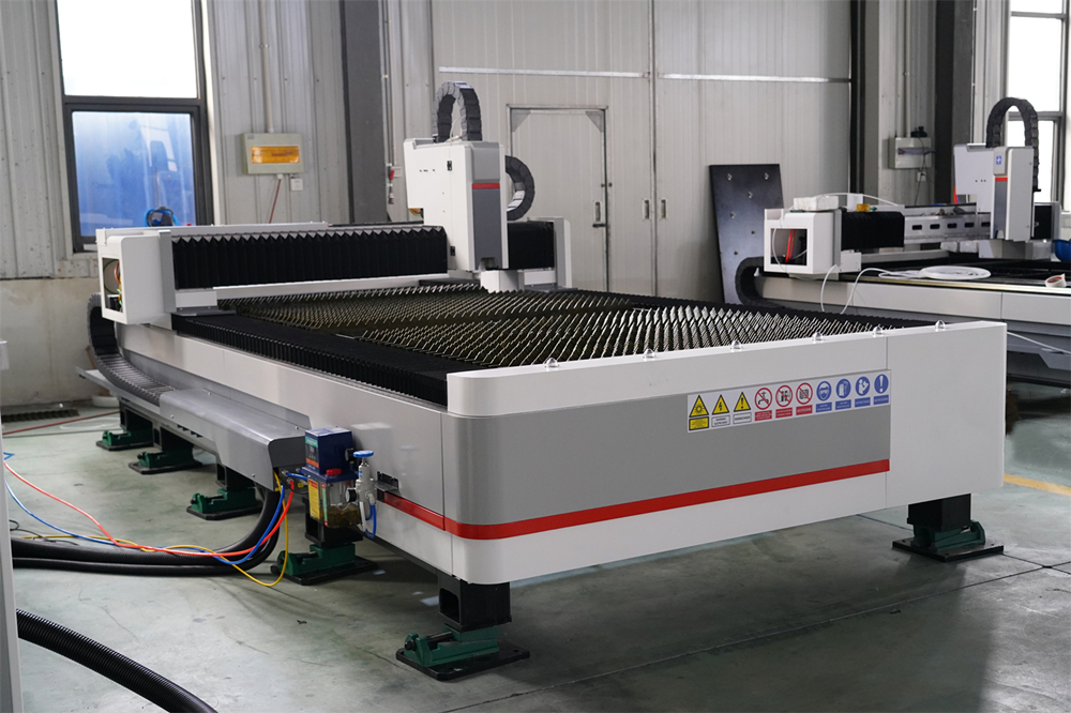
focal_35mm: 41
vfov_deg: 32.6
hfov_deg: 47.4
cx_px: 536
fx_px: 1219
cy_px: 356
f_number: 4
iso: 3200
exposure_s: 1/160
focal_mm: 41
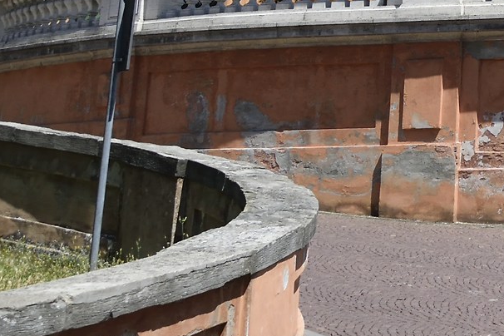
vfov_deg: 11.8
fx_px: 1498
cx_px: 835
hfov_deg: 16.7
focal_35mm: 107
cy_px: -284
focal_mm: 18
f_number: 6.3
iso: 400
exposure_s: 1/2000
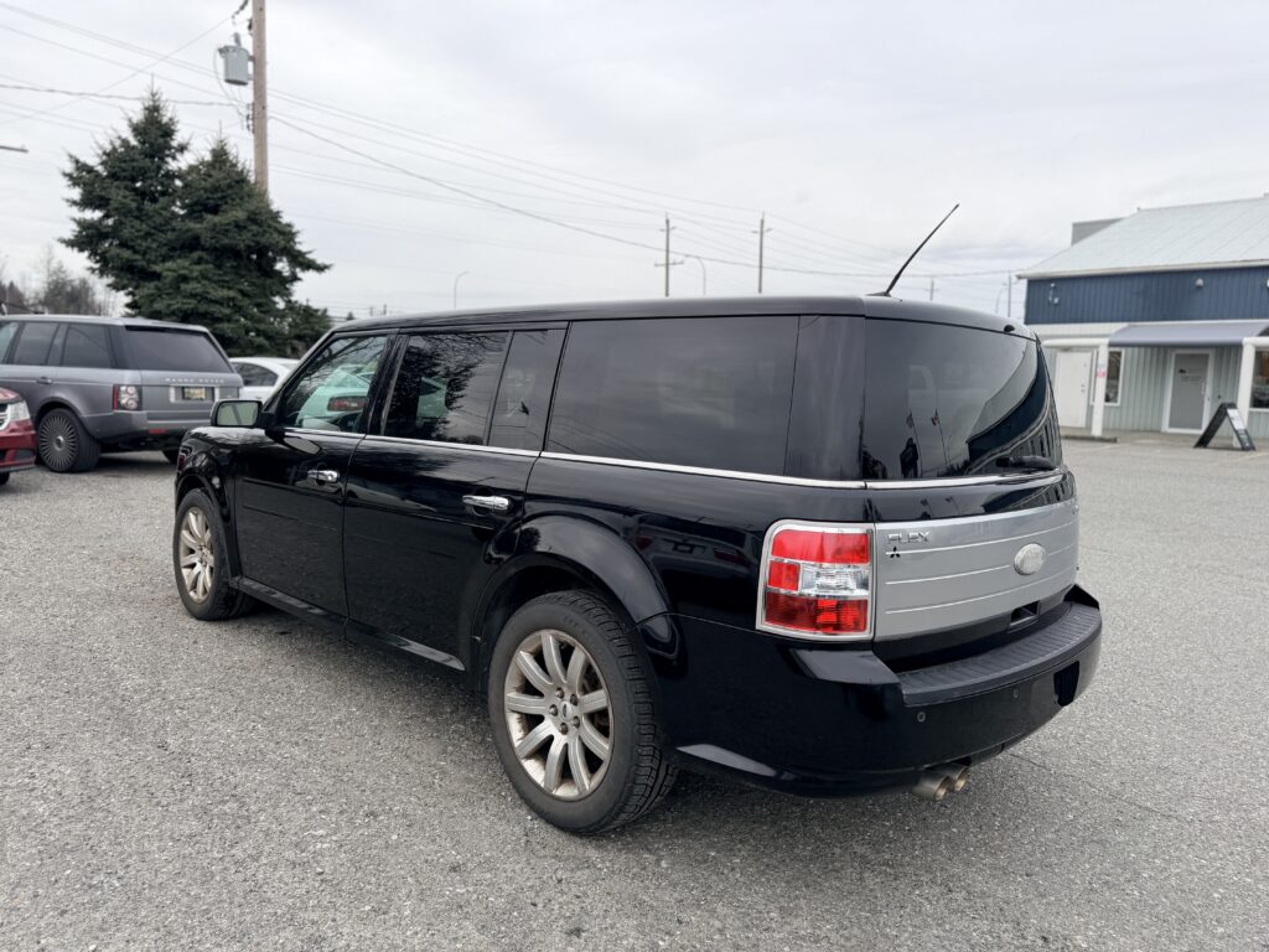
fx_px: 880
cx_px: 634
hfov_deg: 71.6
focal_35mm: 24
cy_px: 476
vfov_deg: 56.8
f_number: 1.78
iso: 80
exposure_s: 1/1091
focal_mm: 6.76
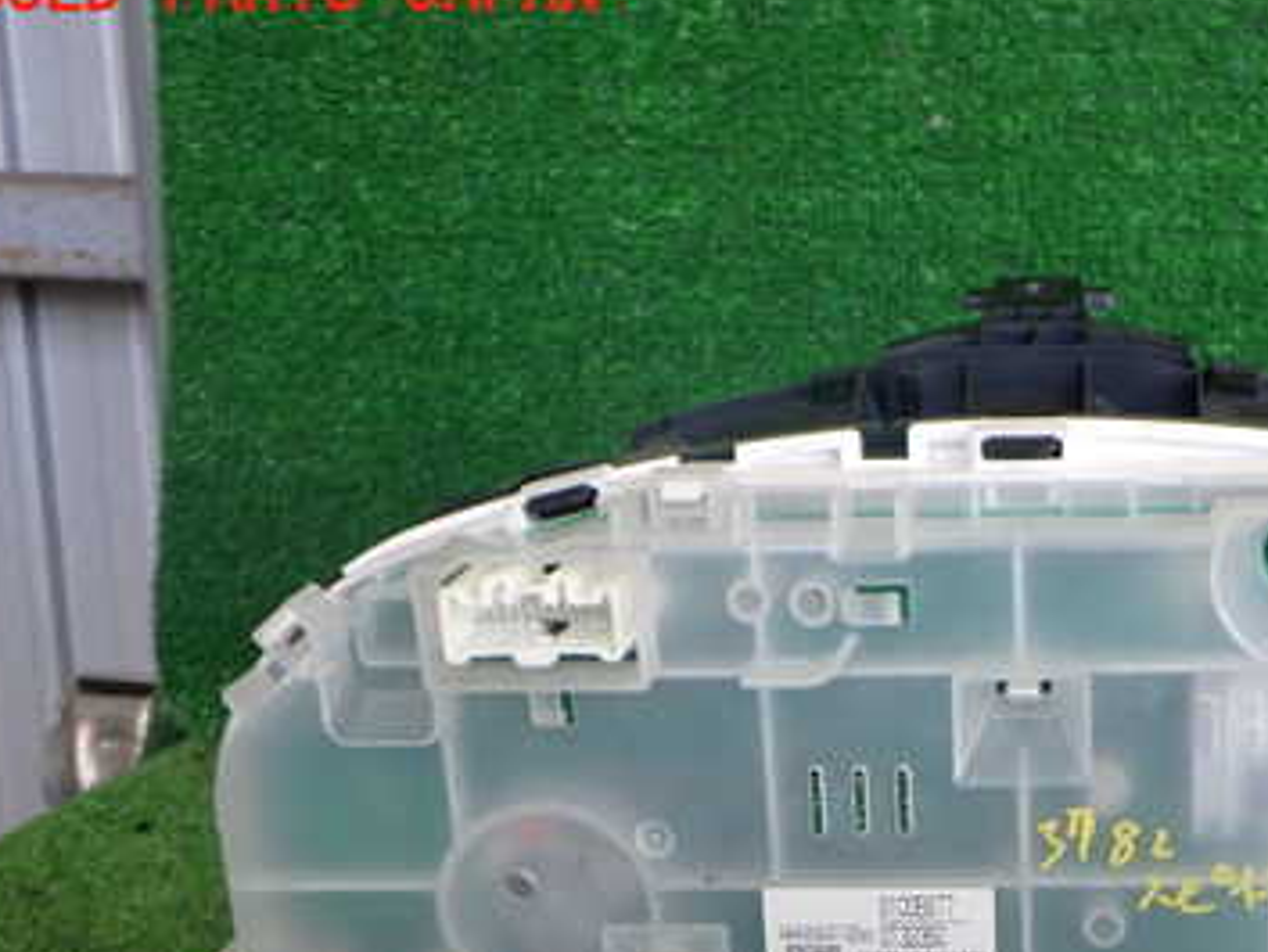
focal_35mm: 51
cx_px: 1024
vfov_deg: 28.0
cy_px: 751
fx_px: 1869
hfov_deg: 36.2
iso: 200
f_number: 2.3
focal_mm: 5.4
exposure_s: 1/100
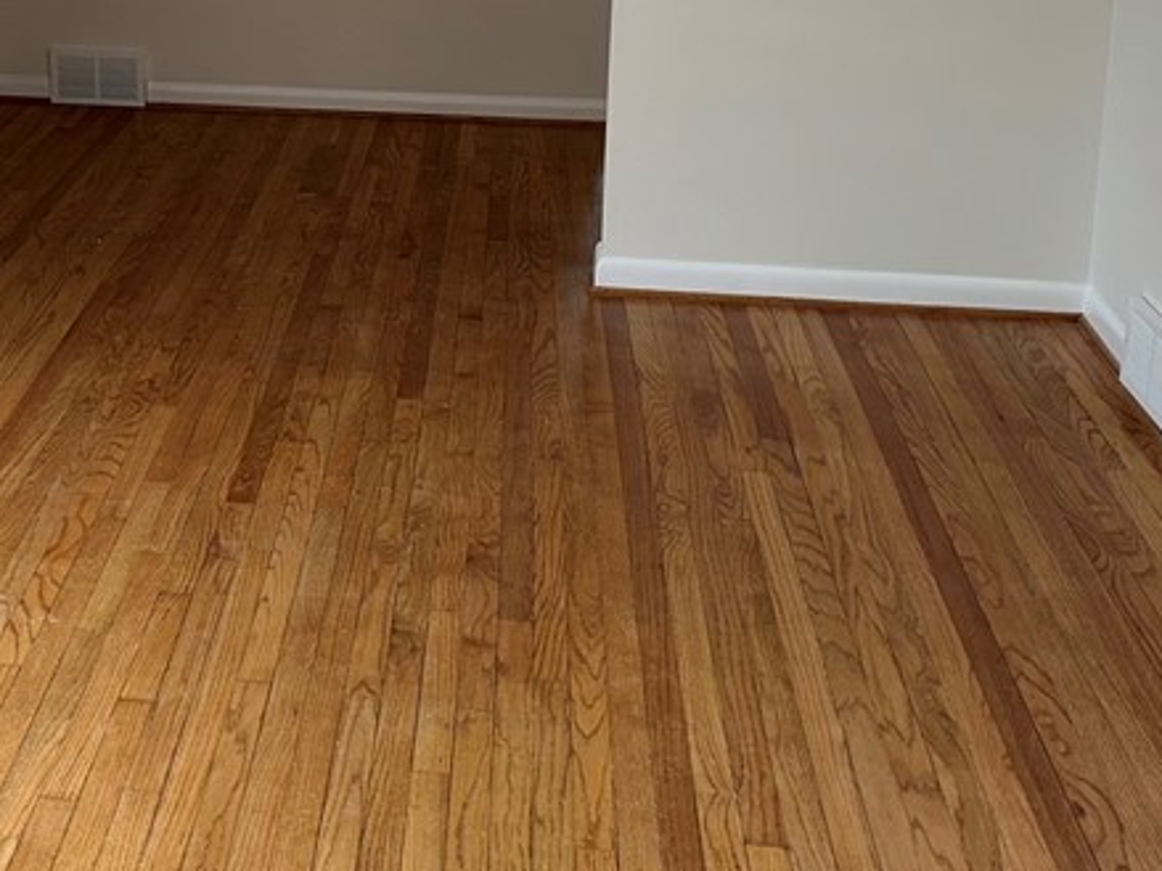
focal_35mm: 56
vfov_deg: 25.1
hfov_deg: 33.1
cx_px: 191
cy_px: 42
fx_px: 1879
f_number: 1.78
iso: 64
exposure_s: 1/34
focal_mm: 6.86
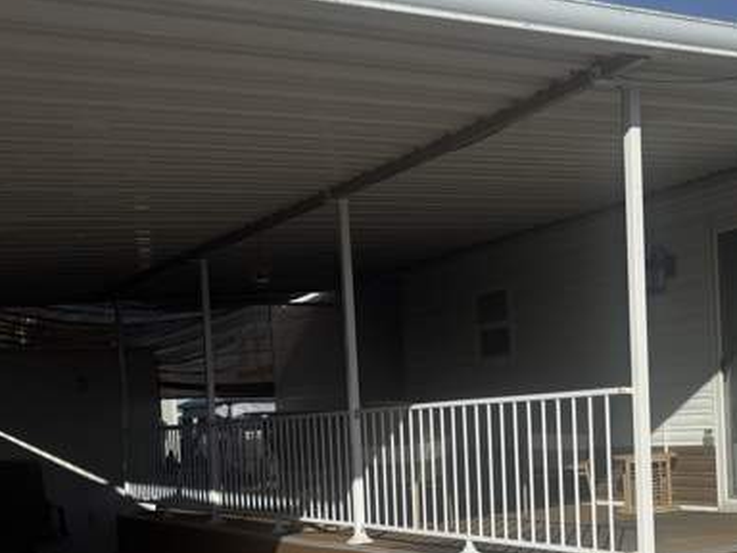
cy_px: 421
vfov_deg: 28.6
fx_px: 1065
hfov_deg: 37.0
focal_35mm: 50
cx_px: 580
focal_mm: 6.76
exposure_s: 1/8130
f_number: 1.78
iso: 80
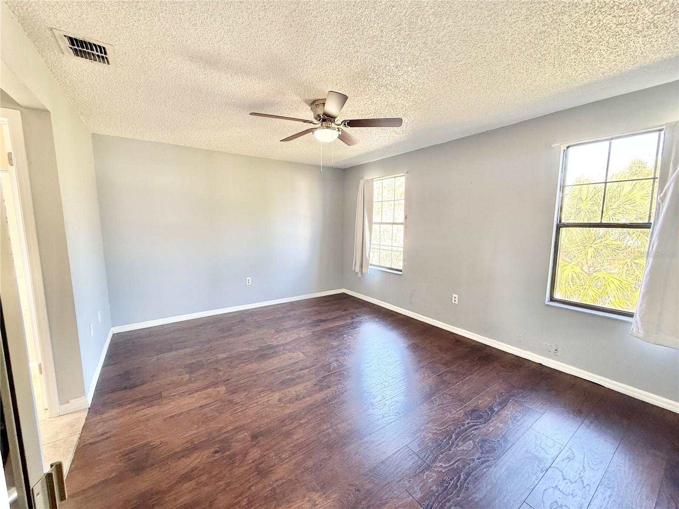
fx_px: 275
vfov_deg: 85.7
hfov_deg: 102.1
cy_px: 254
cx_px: 340
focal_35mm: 14
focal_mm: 2.22
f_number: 2.2
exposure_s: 1/99
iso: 250
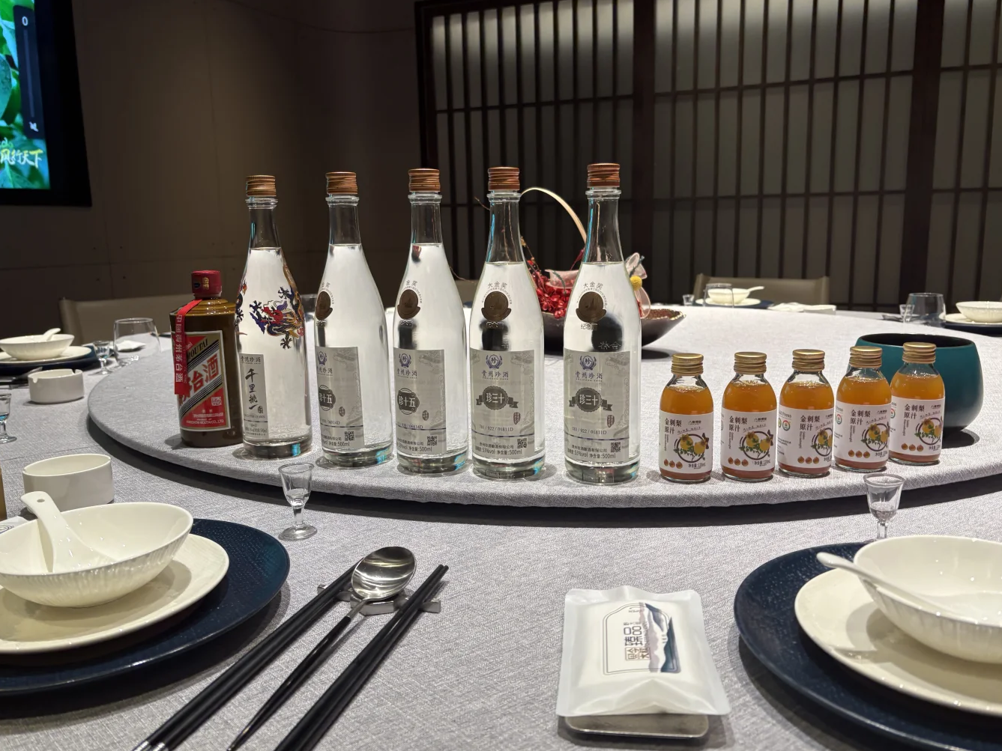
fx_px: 811
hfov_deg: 63.4
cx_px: 513
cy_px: 365
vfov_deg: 49.7
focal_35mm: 28
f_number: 1.6
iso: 80
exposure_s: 1/50
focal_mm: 5.96
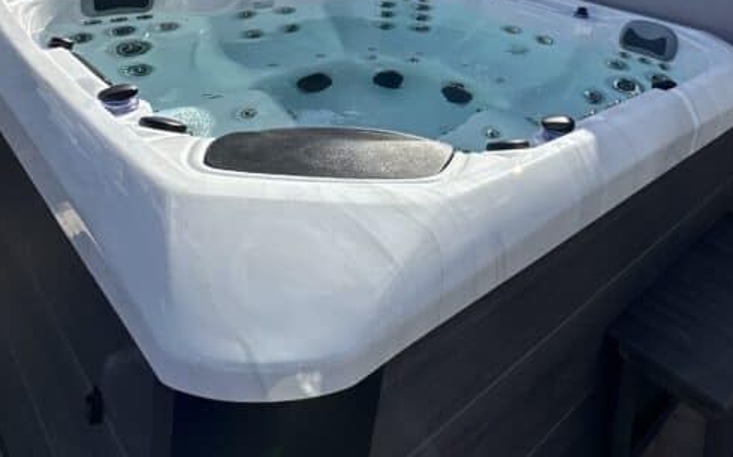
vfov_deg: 33.2
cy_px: -91
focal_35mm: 31
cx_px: 500
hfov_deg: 59.6
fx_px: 619
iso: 40
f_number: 2.2
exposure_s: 1/2132
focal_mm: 2.22
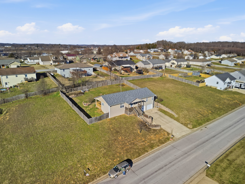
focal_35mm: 24
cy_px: 92
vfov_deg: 56.8
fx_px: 170
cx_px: 122
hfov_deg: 71.6
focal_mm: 6.7
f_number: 1.7
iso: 120
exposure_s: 1/2000
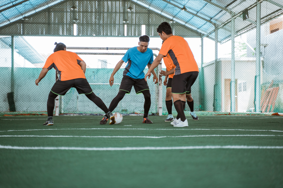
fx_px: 590
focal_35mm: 75
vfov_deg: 18.2
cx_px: 142
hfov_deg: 27.0
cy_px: 94
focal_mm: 75
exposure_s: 1/400
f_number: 2.8
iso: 640
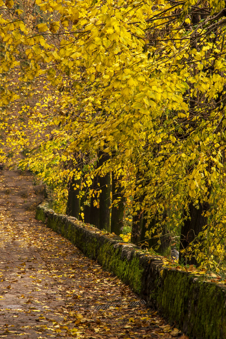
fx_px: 1483
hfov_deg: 8.7
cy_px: 170
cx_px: 113
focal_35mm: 158
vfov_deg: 13.0
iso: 100
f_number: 14
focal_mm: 105
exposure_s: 1/40
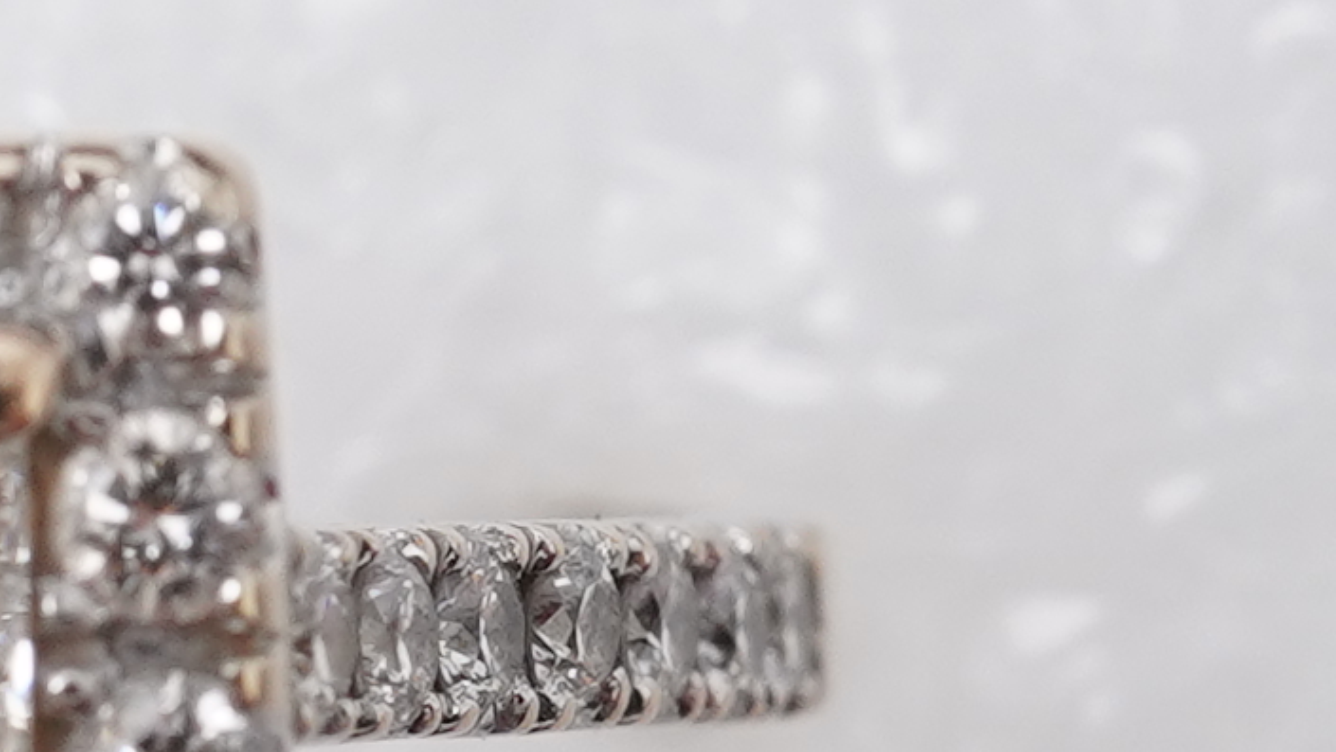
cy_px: 580
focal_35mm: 263
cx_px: -186
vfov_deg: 4.6
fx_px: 9319
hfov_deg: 8.1
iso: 400
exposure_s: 1/125
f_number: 18
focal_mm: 30
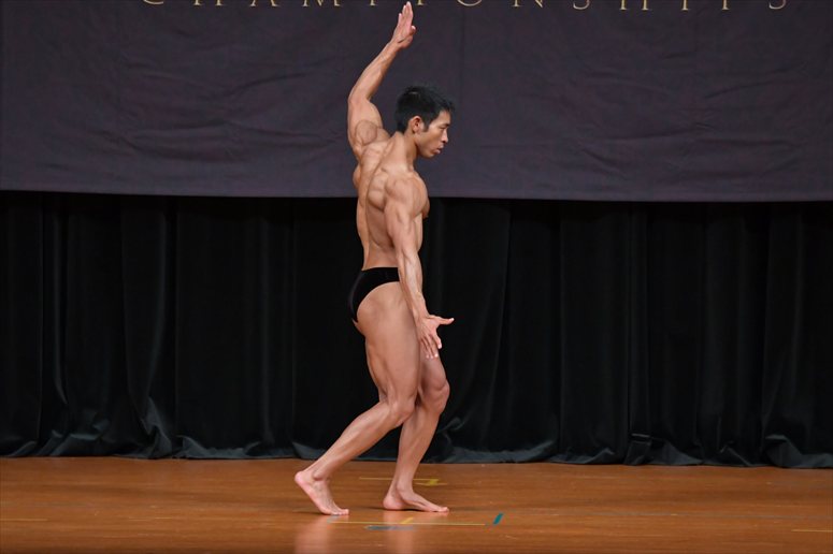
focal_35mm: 270
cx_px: 416
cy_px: 277
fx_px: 6245
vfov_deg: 5.1
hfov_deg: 7.6
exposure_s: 1/400
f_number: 5.6
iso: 4000
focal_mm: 180
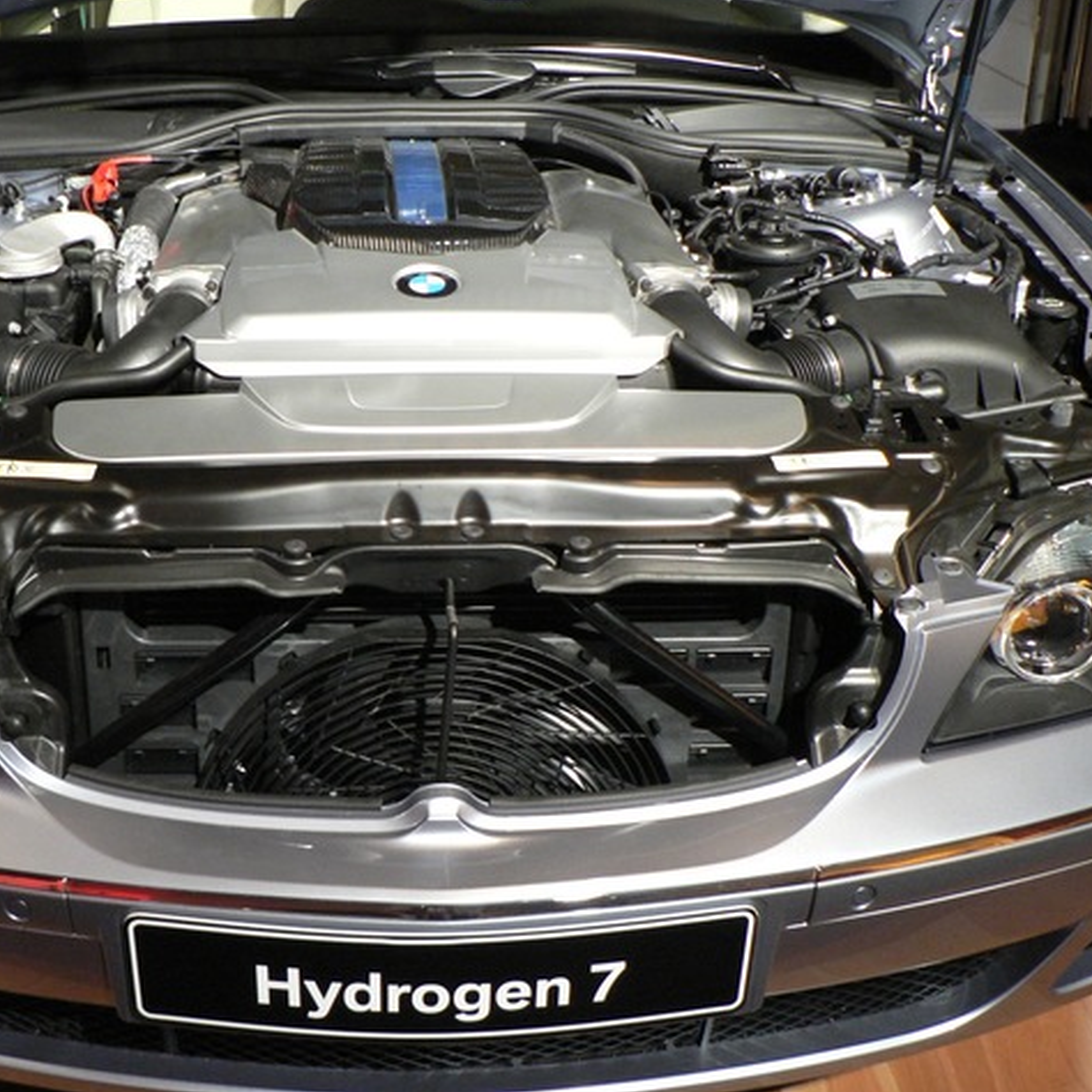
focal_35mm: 43
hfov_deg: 38.8
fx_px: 1535
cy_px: 541
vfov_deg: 39.2
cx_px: 385
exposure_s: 1/6
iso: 200
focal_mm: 6
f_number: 2.8
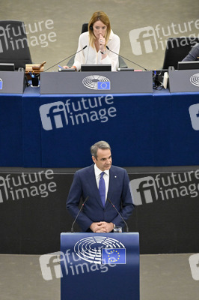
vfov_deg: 5.3
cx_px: 100
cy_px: 150
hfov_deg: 3.5
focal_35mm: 390
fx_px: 3239
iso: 10000
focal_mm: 390
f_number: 6
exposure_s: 1/640
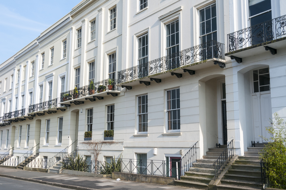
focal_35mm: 36
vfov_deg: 36.8
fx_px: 286
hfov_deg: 53.2
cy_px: 95
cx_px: 143
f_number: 7.1
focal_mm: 24
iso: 200
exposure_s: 1/160
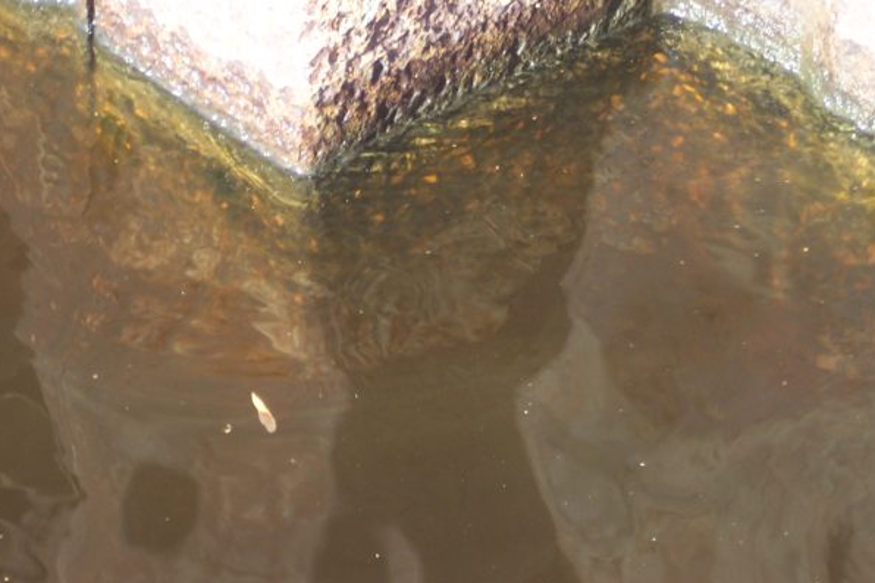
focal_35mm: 147
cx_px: 424
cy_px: 211
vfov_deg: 9.3
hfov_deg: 14.0
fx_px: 3572
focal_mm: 24
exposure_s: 1/90
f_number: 4.8
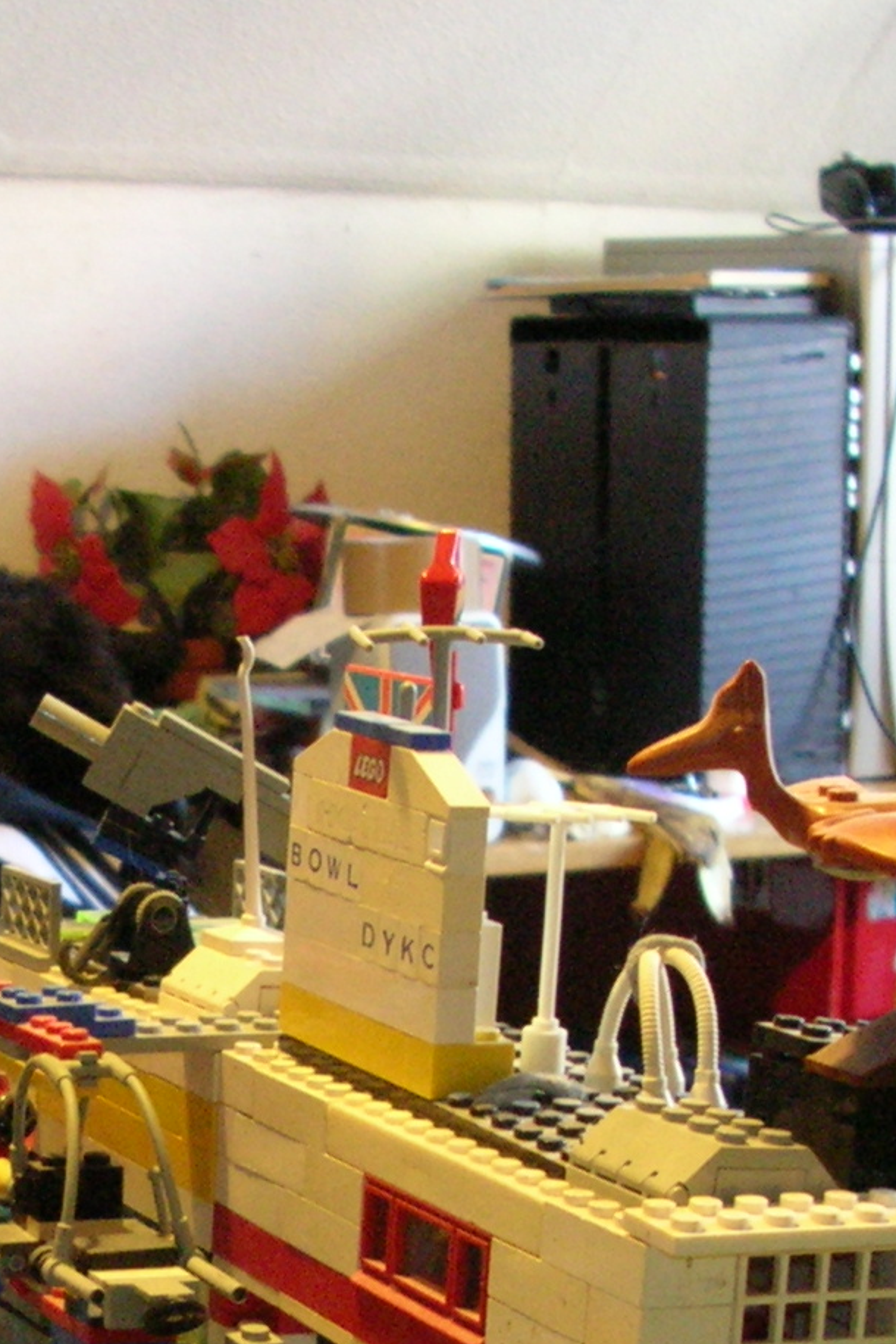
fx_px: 3394
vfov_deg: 21.9
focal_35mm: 91
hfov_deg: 15.0
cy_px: 1188
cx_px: 214
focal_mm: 5.8
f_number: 2.8
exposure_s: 1/3.4
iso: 200
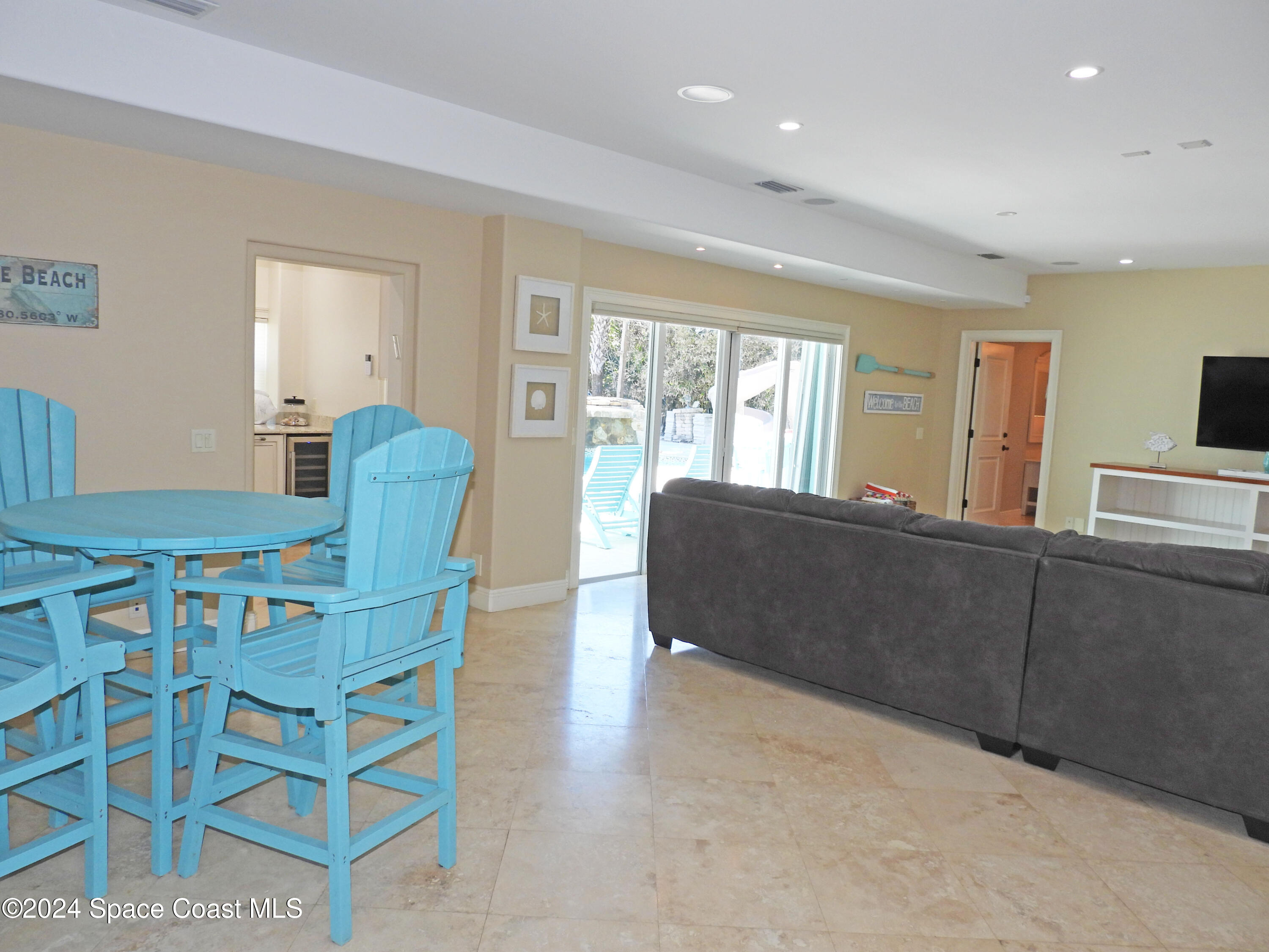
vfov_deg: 56.8
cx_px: 634
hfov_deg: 71.6
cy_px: 476
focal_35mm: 24
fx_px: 880
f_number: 2.8
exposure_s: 1/60
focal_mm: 4.3
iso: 100
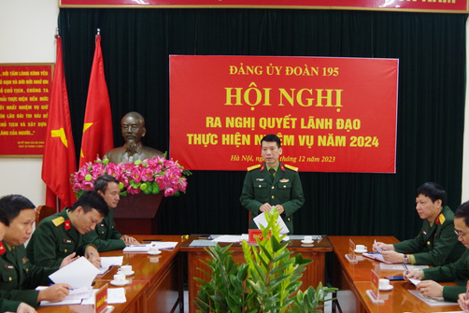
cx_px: 289
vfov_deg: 31.0
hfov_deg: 45.1
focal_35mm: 43
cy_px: 204
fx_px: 560
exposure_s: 1/40
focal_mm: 18
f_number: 3.5
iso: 800
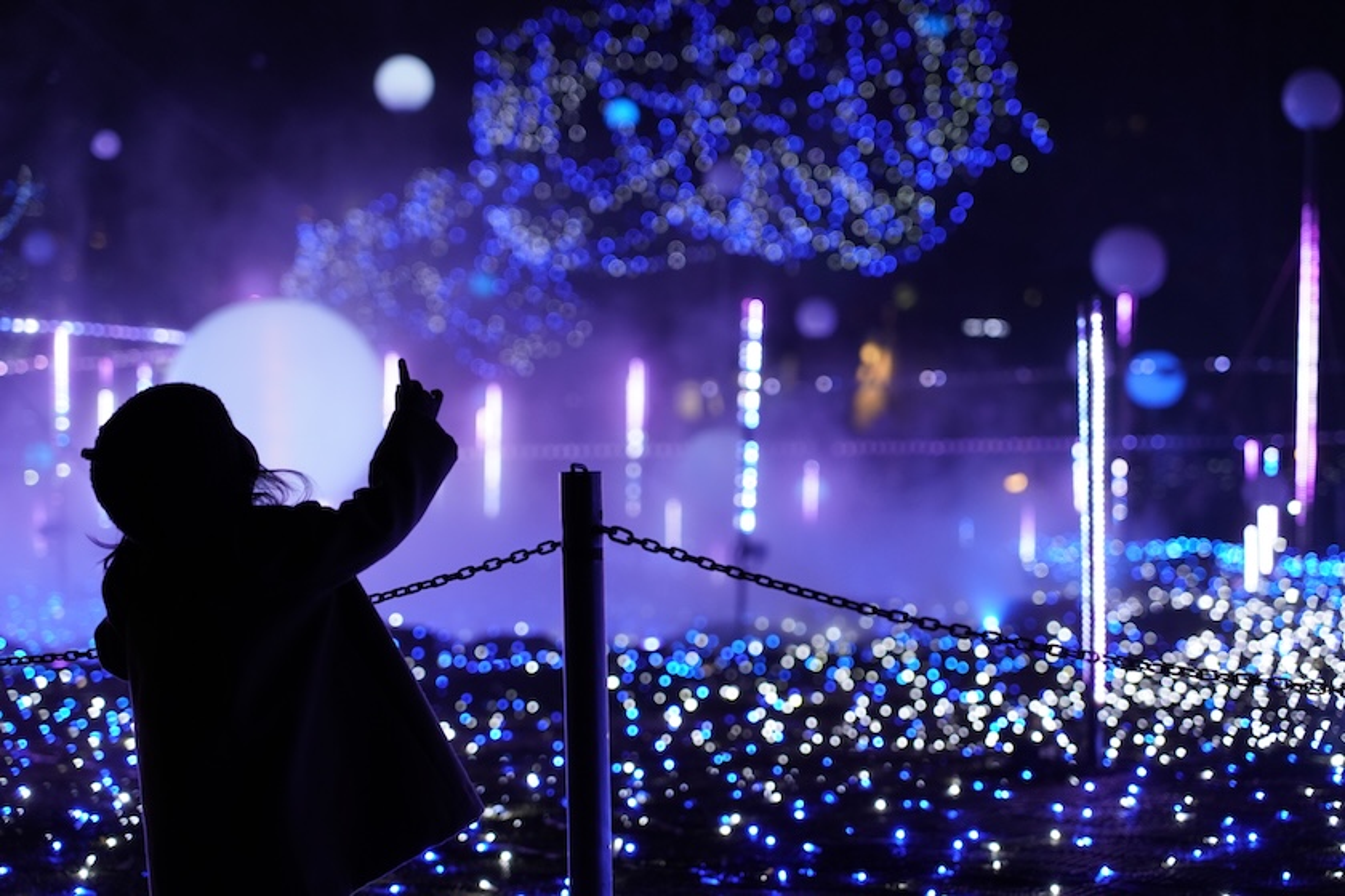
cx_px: 672
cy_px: 448
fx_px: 3923
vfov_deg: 13.0
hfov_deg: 19.5
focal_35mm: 105
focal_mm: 105
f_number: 4
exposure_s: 1/160
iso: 1600
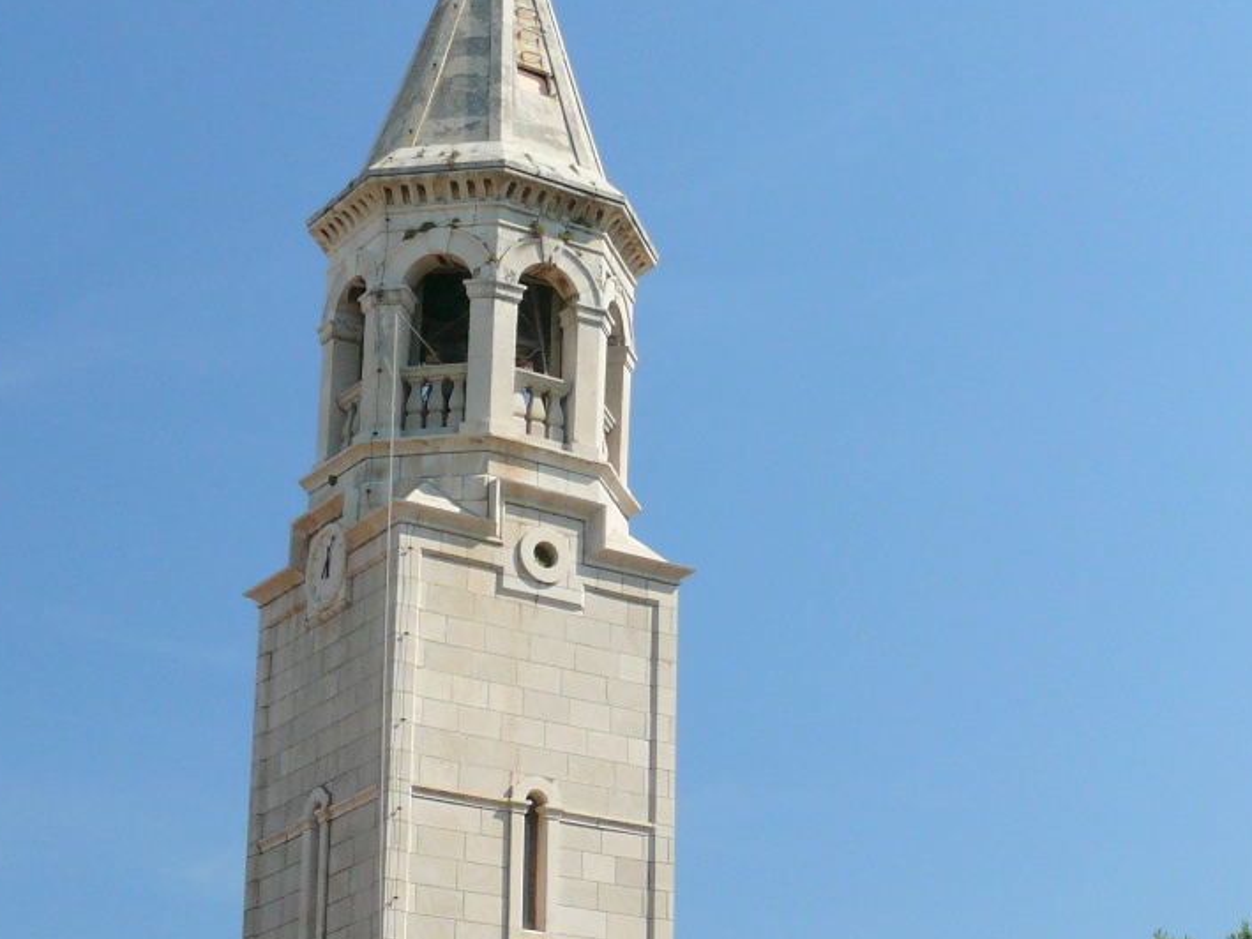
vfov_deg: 18.5
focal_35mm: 79
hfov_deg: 23.5
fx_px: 2858
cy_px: 713
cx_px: 1301
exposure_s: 1/250
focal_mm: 7.4
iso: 100
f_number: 5.6
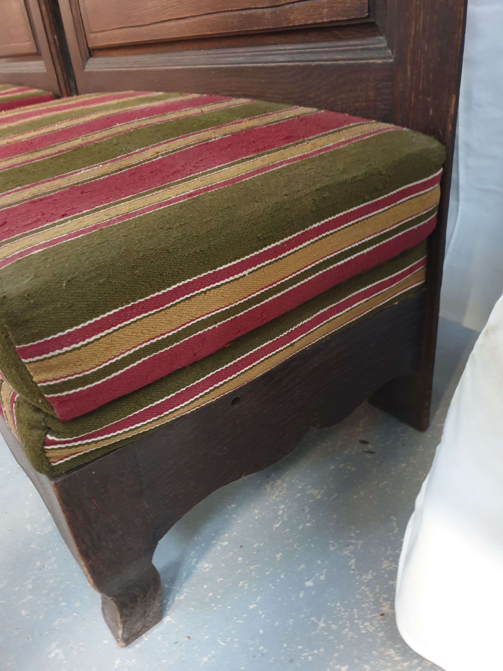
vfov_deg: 67.3
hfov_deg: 53.1
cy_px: 336
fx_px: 504
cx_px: 252
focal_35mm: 26
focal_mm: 4.3
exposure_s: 1/10
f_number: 1.5
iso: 250
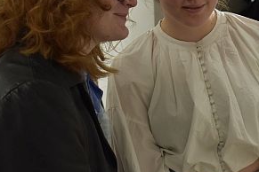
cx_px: 204
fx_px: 734
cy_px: 71
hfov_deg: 19.8
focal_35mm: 102
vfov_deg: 13.4
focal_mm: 31
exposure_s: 1/160
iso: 800
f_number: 4.2
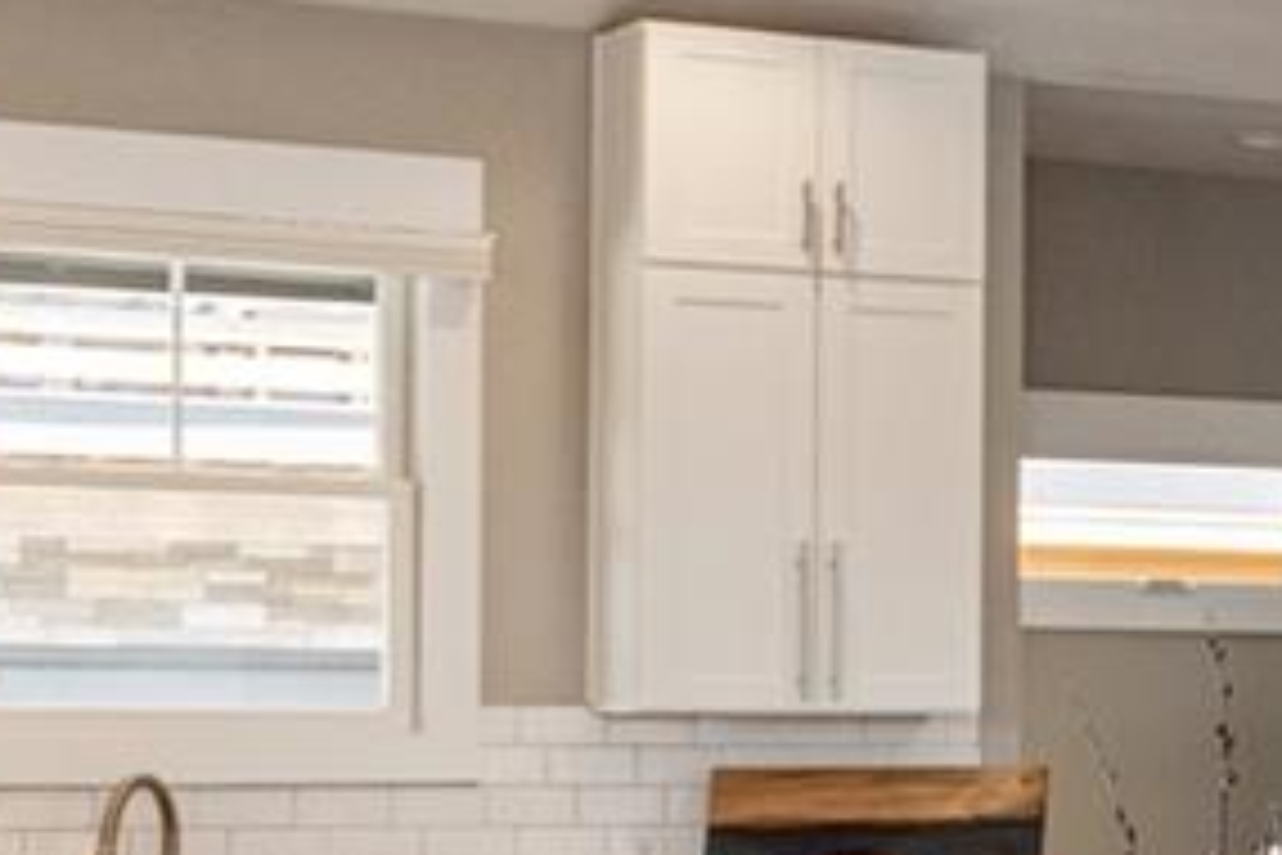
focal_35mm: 122
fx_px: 4344
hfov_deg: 12.3
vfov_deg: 11.2
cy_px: 756
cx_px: 3320
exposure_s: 1/50
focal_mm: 17
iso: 320
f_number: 7.1
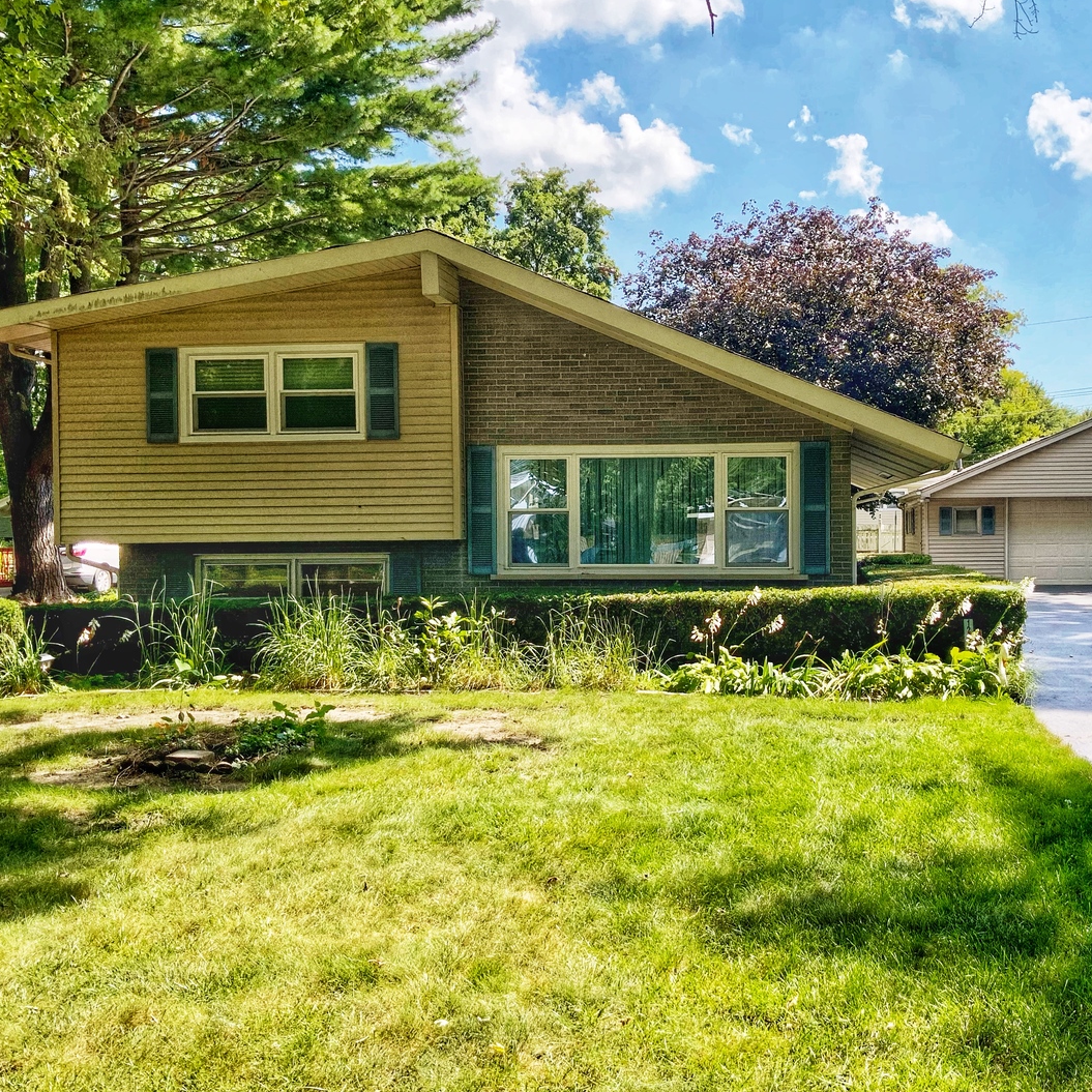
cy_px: 558
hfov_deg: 46.9
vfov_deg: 47.2
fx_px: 1249
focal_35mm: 35
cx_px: 671
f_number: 1.8
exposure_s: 1/816
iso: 16
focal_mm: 3
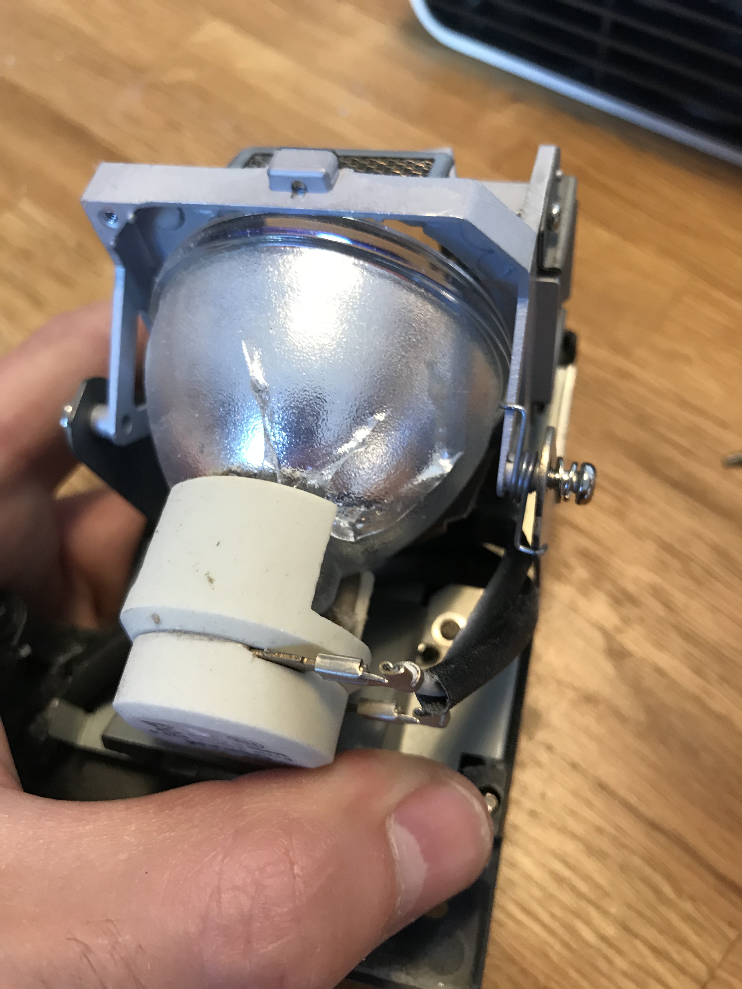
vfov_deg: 63.4
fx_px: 800
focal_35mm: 28
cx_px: 371
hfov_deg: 49.7
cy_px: 494
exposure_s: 1/17
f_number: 1.8
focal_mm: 3.99
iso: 50
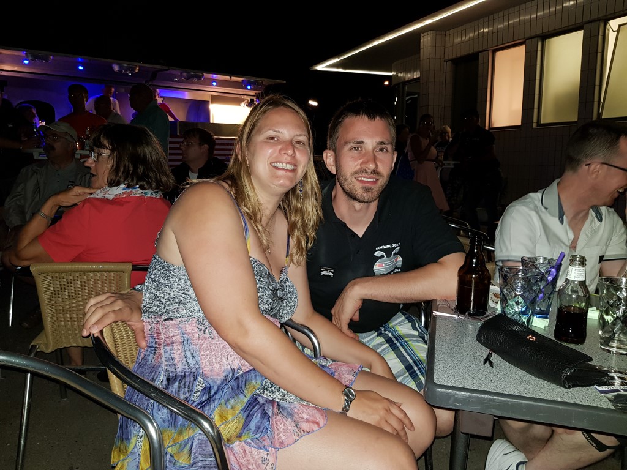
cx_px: 314
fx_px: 471
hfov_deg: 67.3
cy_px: 235
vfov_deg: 53.1
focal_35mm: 26
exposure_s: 1/12
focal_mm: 4.2
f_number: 1.7
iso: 125
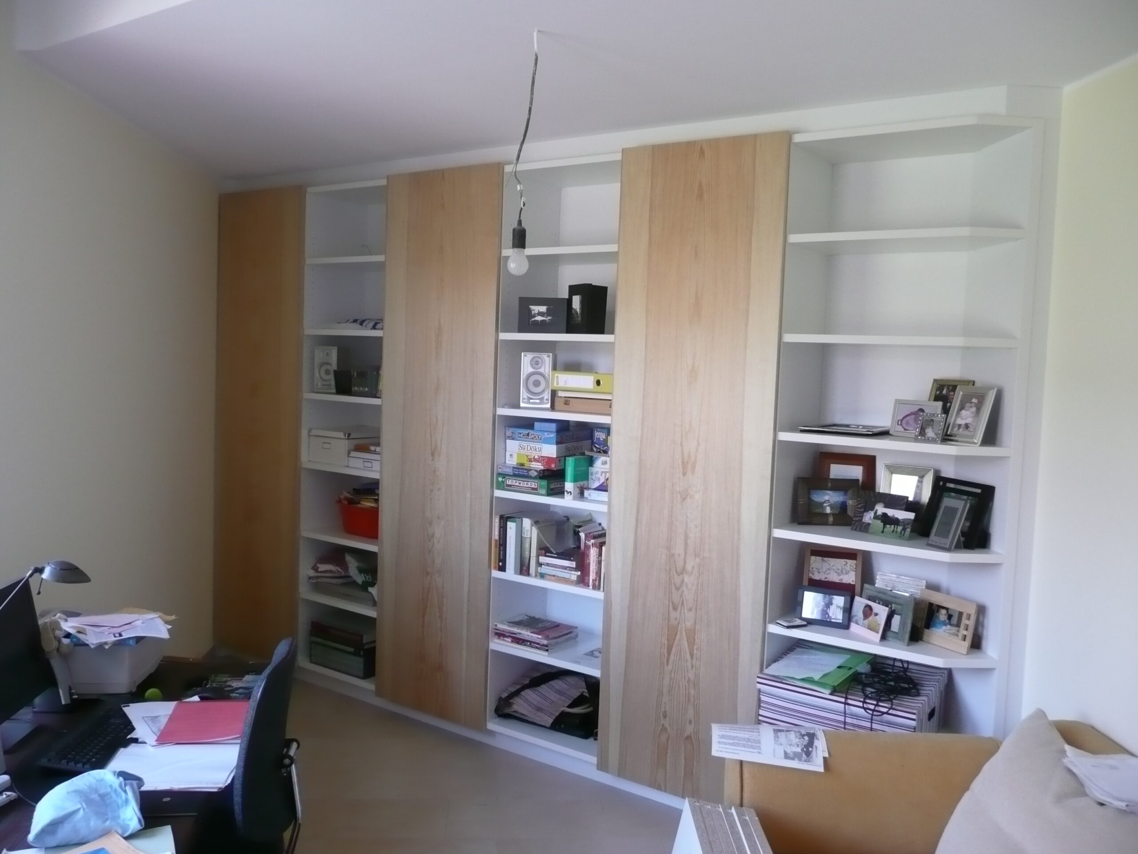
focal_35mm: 28
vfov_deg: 49.7
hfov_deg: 63.4
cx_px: 569
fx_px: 920
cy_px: 427
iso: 200
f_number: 3.3
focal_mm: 4.6
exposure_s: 1/30
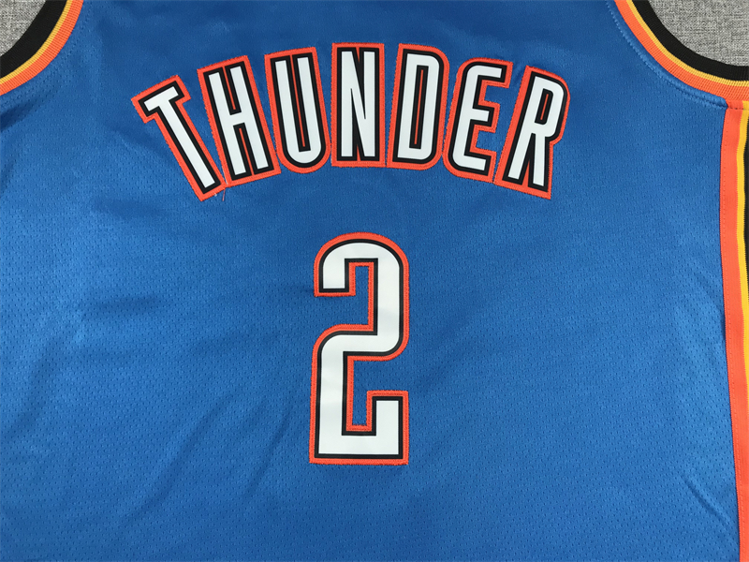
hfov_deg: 63.4
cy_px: 281
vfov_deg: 49.7
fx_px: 606
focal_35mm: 28
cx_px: 374
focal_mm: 3.99
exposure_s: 1/100
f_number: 1.8
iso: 40
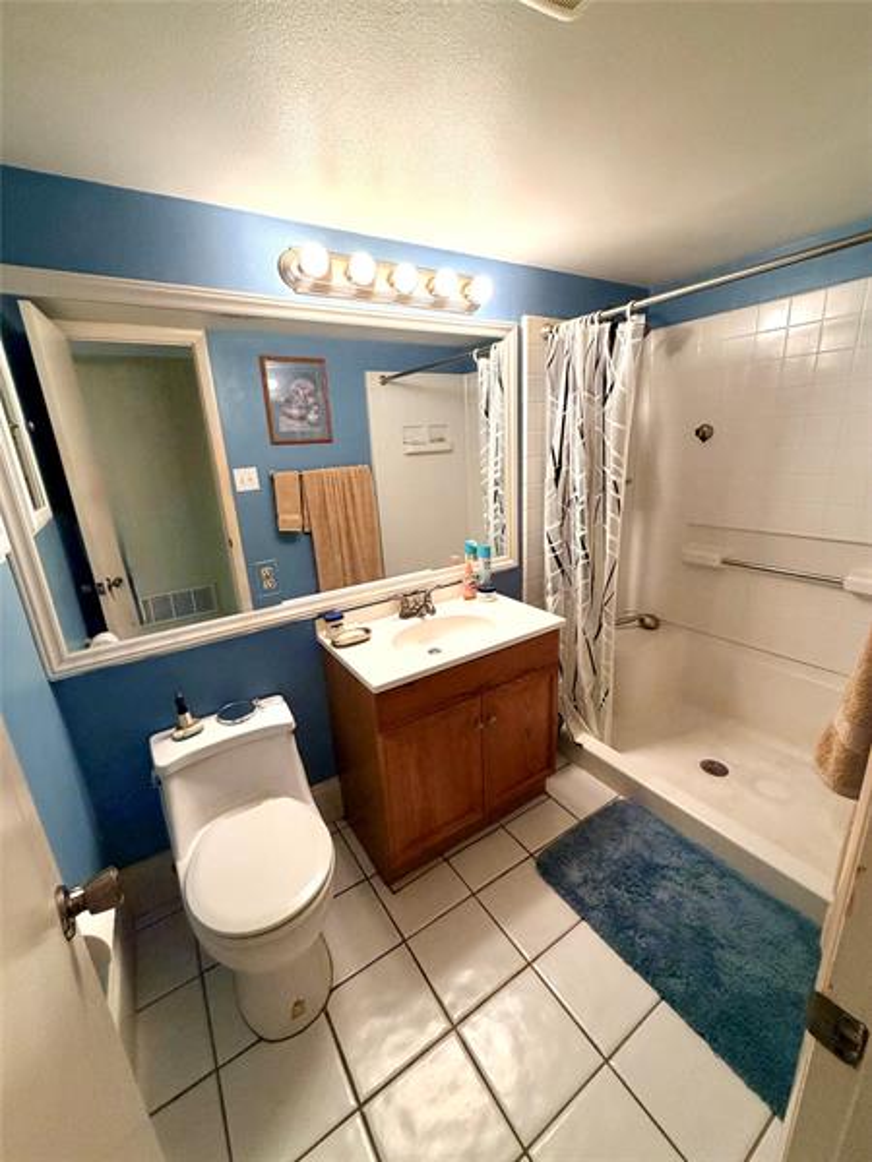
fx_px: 470
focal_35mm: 14
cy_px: 581
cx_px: 436
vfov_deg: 102.1
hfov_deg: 85.7
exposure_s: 1/60
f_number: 2.2
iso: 250
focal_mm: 2.22
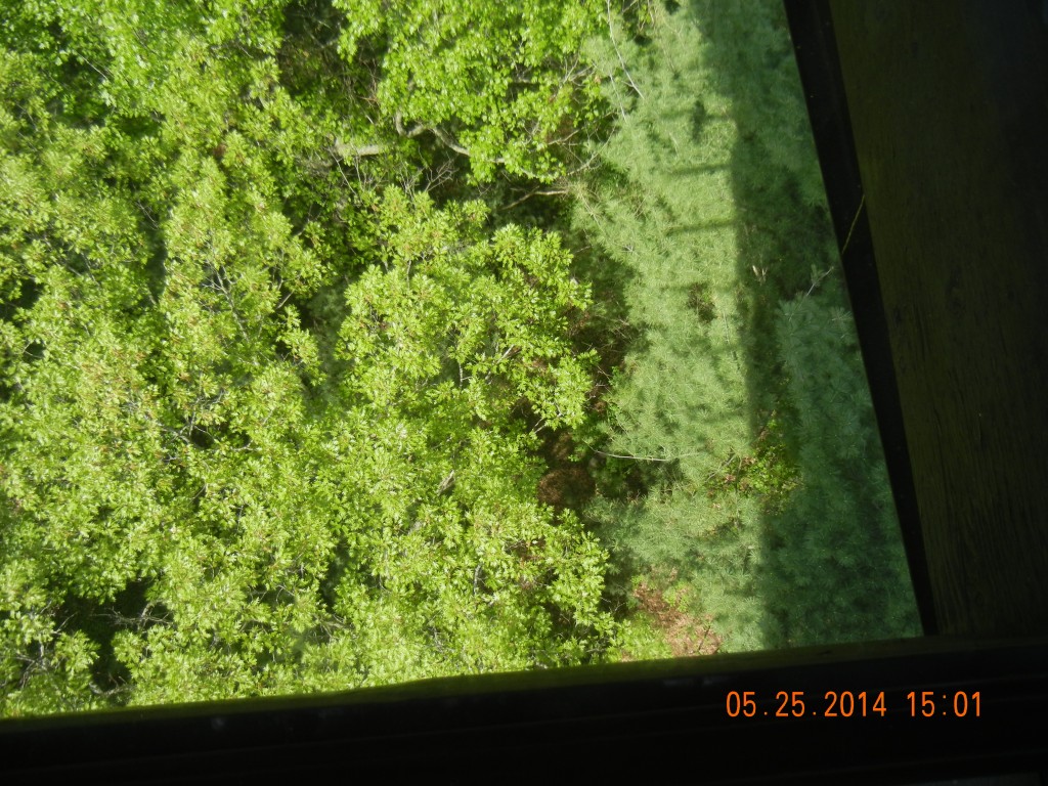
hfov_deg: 60.0
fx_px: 908
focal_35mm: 30
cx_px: 524
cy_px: 393
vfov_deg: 46.8
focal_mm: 5.4
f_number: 3.5
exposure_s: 1/545
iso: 160
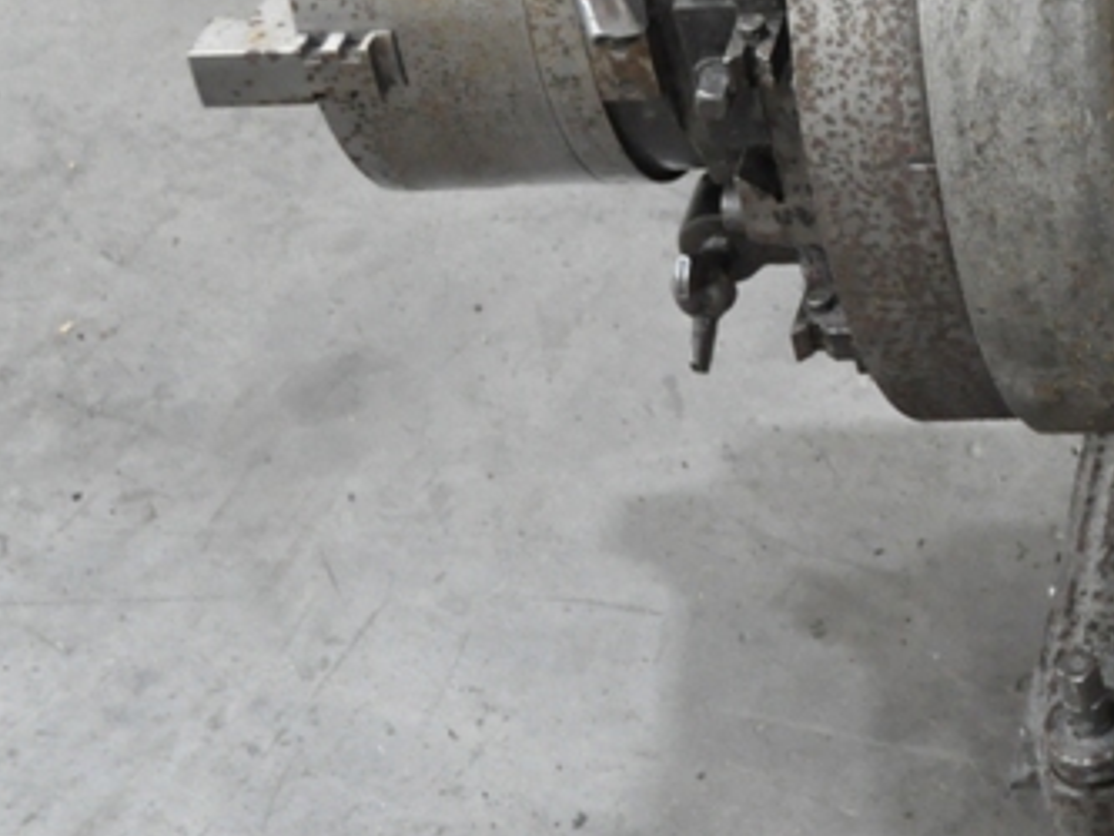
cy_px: 94
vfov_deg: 12.8
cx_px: 1619
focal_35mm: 115
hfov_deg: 15.9
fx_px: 3702
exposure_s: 1/30
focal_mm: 26
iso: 2800
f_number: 3.8
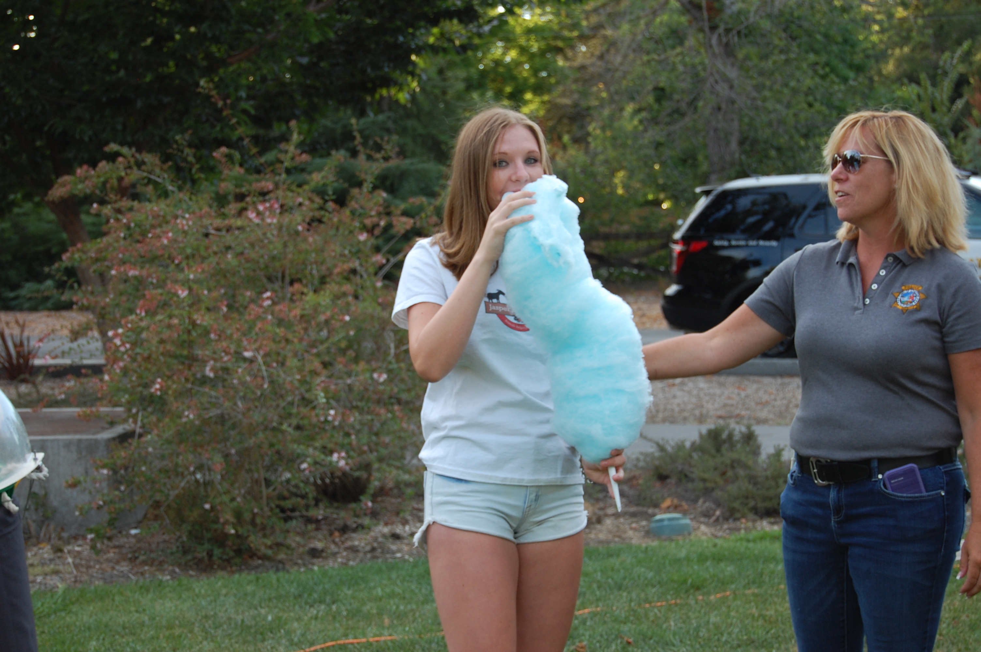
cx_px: 490
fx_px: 1960
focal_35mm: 72
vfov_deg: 18.9
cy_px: 326
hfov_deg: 28.1
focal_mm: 48
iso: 320
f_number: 5.6
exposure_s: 1/125
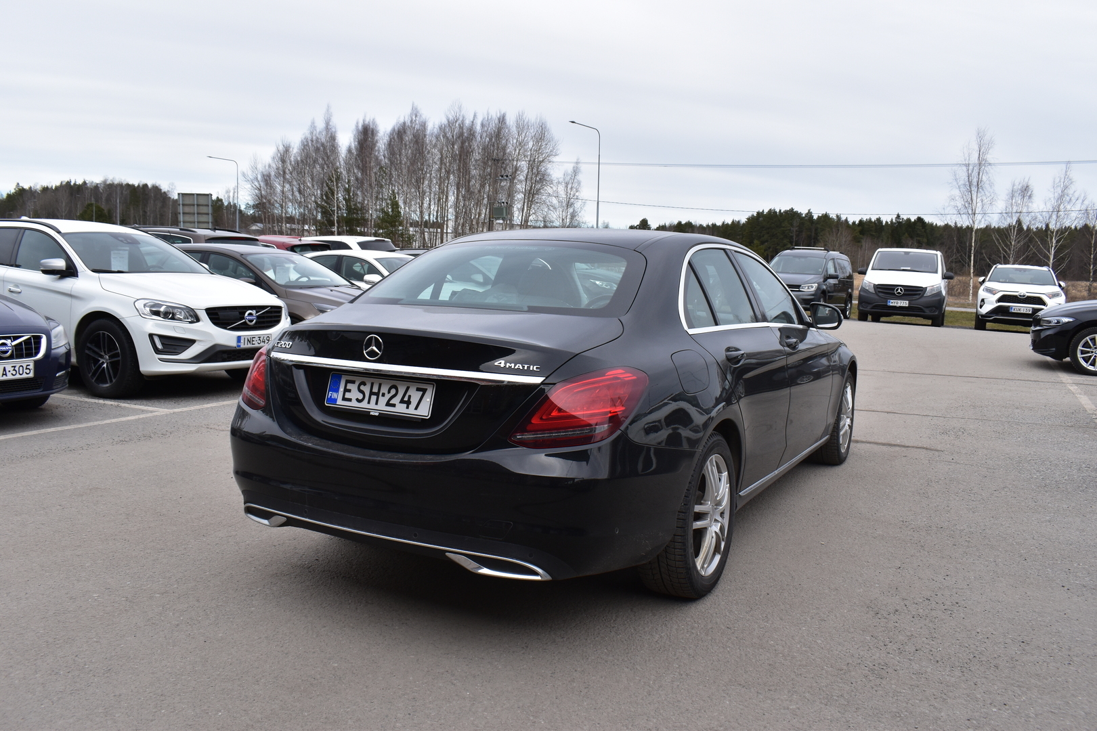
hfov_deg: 67.4
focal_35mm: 27
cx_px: 548
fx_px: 823
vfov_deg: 47.9
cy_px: 366
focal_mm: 18
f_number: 11
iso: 400
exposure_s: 1/350
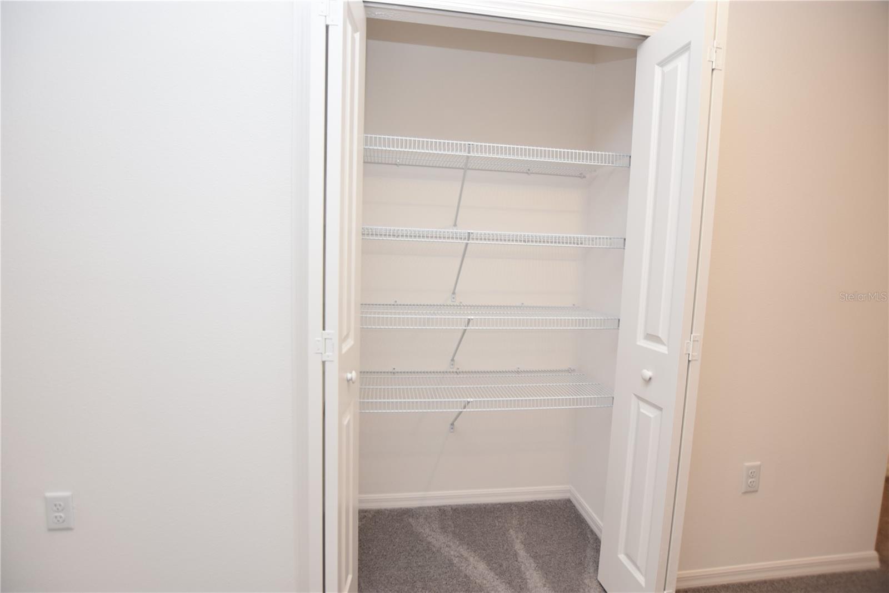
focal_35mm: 15
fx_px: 370
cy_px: 296
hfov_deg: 100.4
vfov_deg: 77.3
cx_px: 444
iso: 280
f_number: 4
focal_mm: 10
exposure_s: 1/60
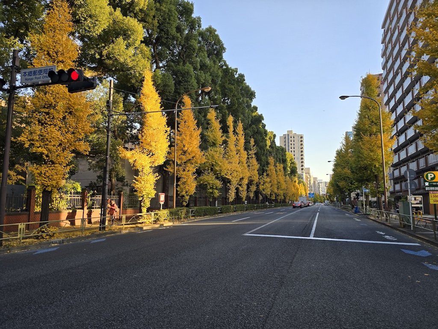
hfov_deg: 73.9
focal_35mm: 23
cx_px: 219
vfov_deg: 58.9
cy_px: 164
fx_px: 291
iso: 12
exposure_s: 1/151
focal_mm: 6.3
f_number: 1.7
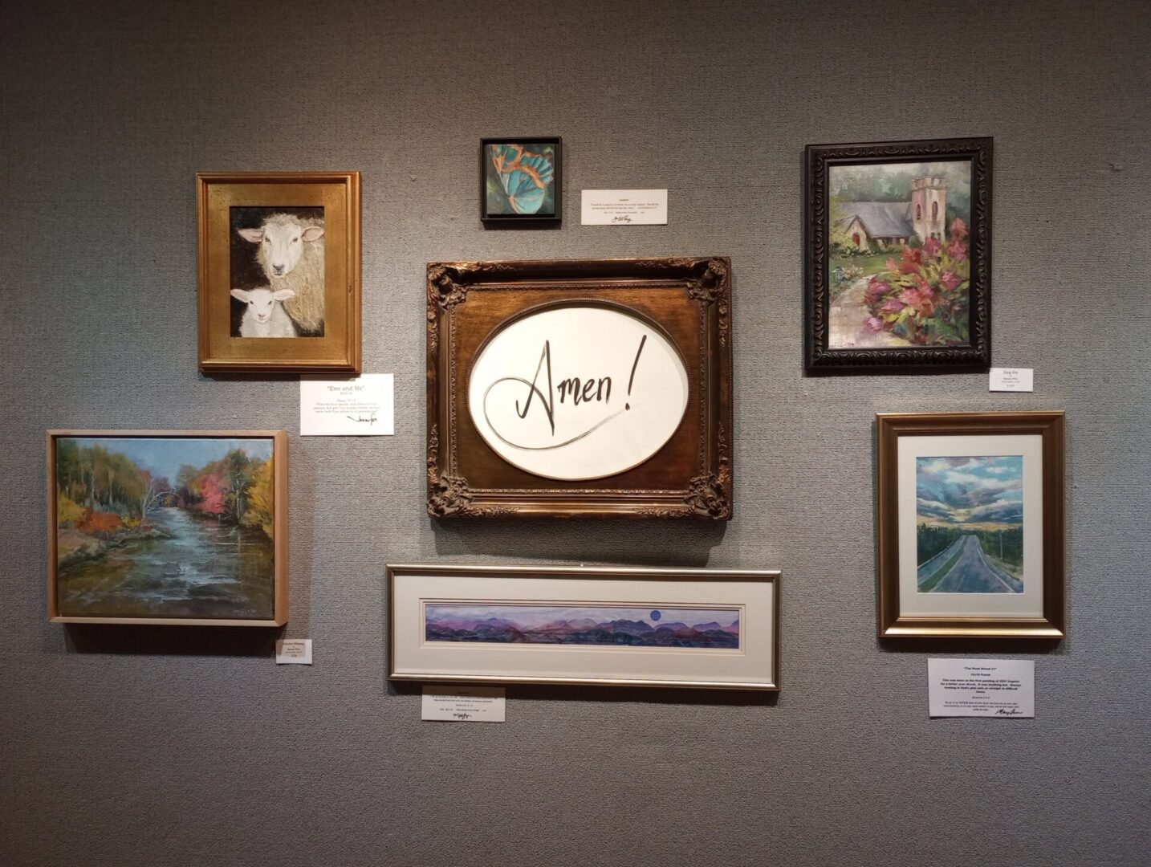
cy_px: 434
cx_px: 576
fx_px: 932
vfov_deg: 49.9
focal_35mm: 28
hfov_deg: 63.4
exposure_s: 1/30
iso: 450
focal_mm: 4.27
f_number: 1.8
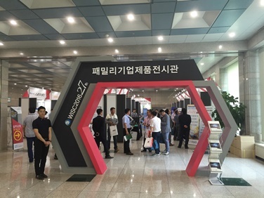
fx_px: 221
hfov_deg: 61.7
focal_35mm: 29
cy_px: 99
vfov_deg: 48.2
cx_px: 132
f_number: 2.2
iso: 50
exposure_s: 1/30
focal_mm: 4.15
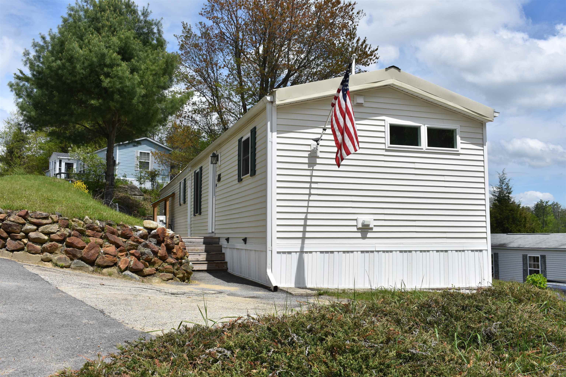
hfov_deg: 55.1
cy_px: 188
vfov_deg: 38.4
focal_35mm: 34
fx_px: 542
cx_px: 283
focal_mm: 23
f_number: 9
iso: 100
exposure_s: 1/500
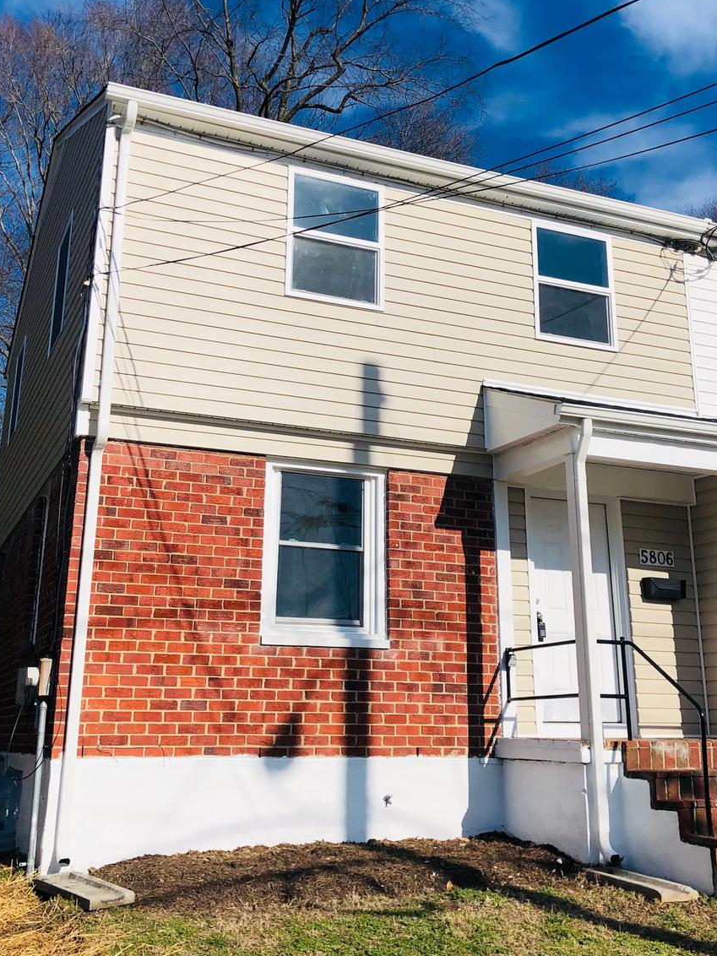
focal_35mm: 38
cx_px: 386
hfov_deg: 37.7
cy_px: 401
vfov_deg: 48.8
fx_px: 1049
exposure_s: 1/5405
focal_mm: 4
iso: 25
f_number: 1.8
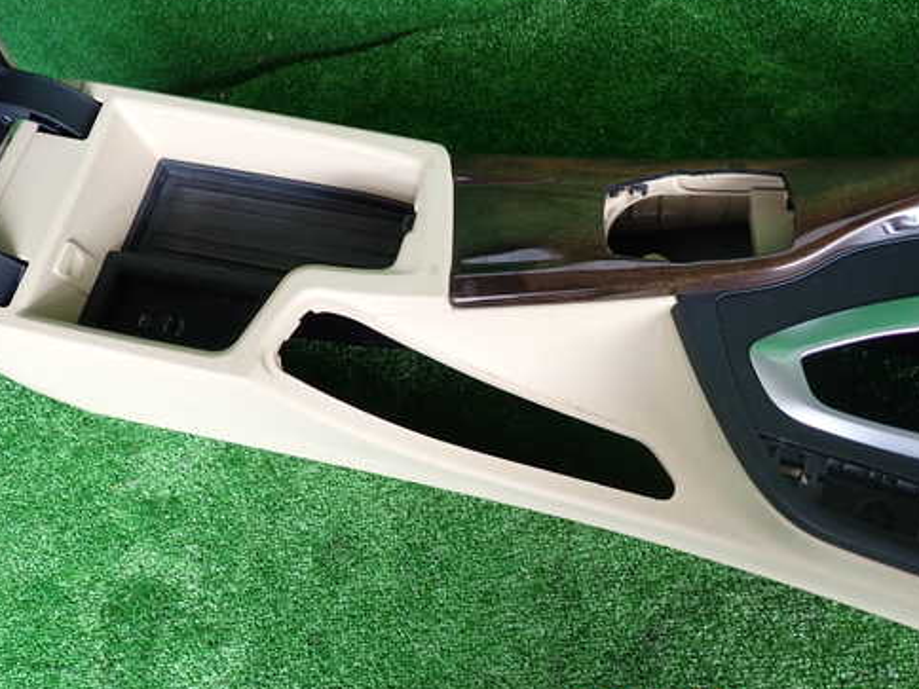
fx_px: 823
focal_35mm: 31
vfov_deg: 45.4
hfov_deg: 58.3
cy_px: 307
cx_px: 435
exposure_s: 1/125
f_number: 2
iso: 200
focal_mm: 4.5
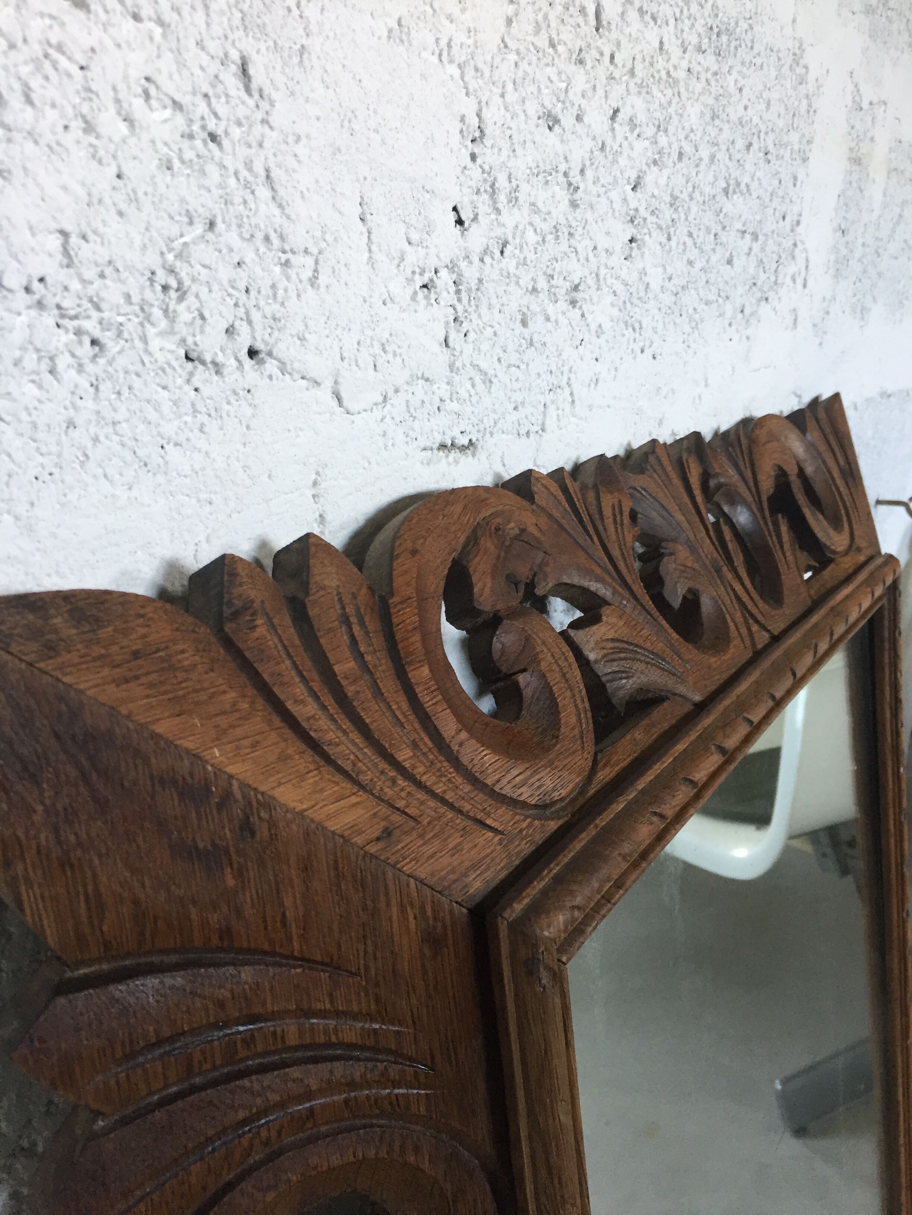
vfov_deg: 61.7
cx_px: 456
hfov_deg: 48.2
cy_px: 608
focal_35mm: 29
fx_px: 1019
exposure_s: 1/33
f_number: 2.2
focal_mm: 4.15
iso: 125
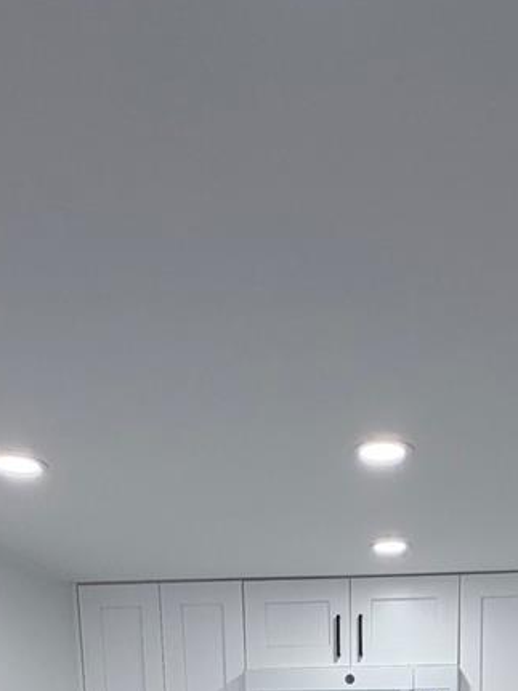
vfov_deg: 34.4
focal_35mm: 39
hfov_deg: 36.4
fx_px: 779
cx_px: 345
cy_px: 893
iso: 100
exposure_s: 1/120
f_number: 2.2
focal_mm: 2.22
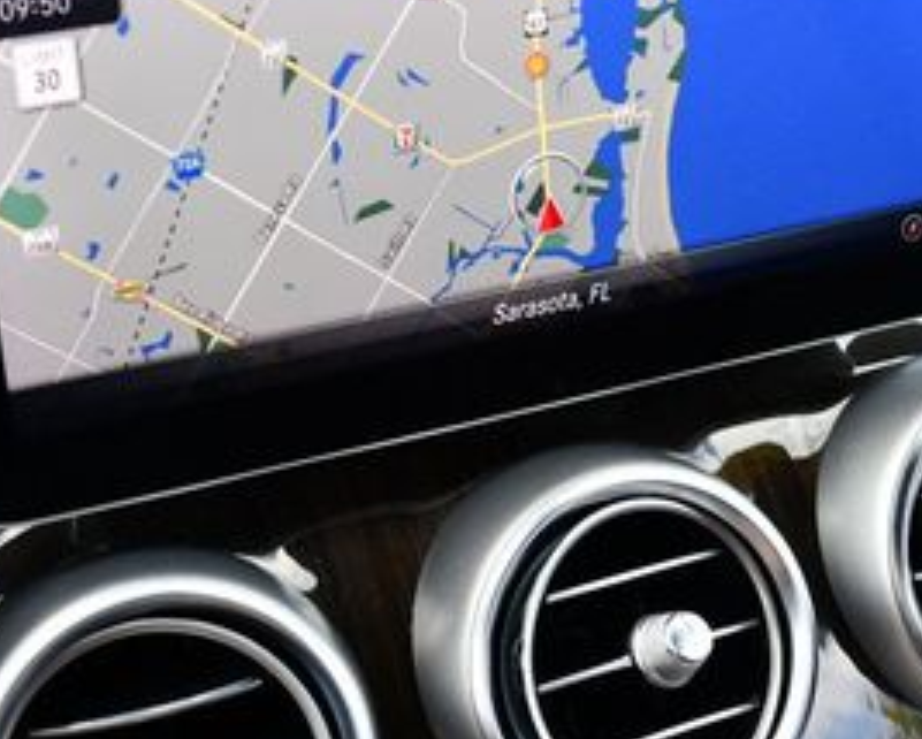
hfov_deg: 23.5
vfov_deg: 19.0
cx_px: 501
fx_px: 2212
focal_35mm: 81
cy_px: 411
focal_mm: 18
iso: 400
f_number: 3.5
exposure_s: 1/250
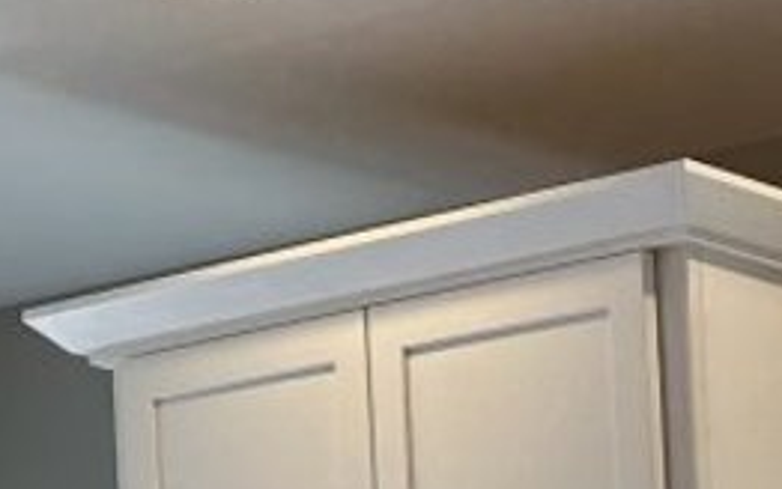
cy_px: 1242
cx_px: 1392
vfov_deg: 8.1
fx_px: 3134
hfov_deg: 12.9
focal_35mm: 147
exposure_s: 1/236
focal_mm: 6.86
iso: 80
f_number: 1.78
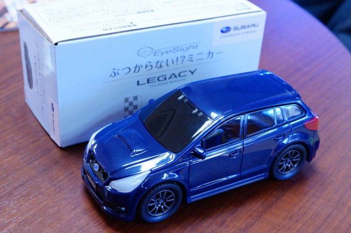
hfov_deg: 38.2
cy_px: 116
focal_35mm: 52
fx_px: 506
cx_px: 176
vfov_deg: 25.9
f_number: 8
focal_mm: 35
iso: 2000
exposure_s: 1/60
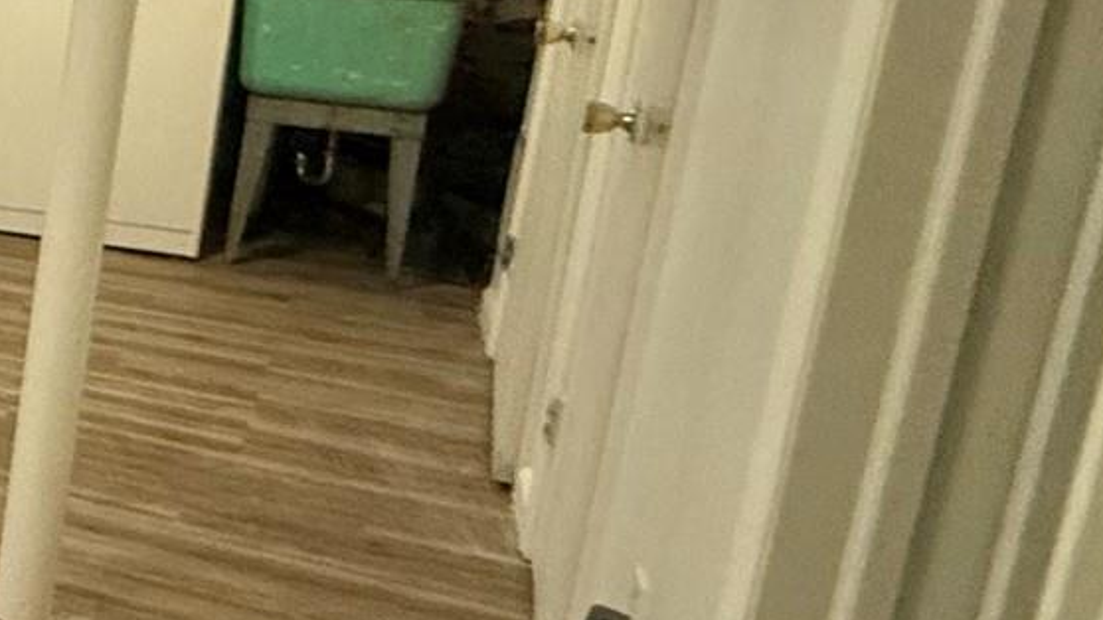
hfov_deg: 22.5
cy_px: 138
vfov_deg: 21.2
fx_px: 1638
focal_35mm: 56
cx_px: -860
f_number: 2.2
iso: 500
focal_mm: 2.22
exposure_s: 1/60
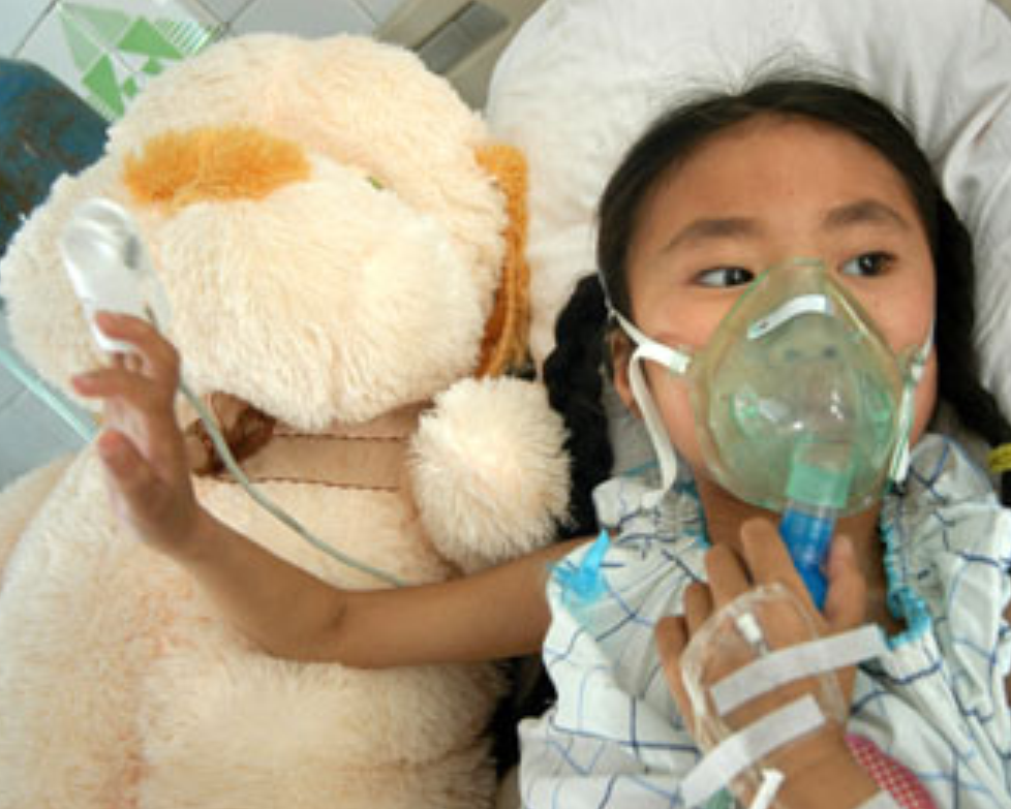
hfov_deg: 47.8
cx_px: 571
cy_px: 409
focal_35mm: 38
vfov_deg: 39.2
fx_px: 1137
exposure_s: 1/15
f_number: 4
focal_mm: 22
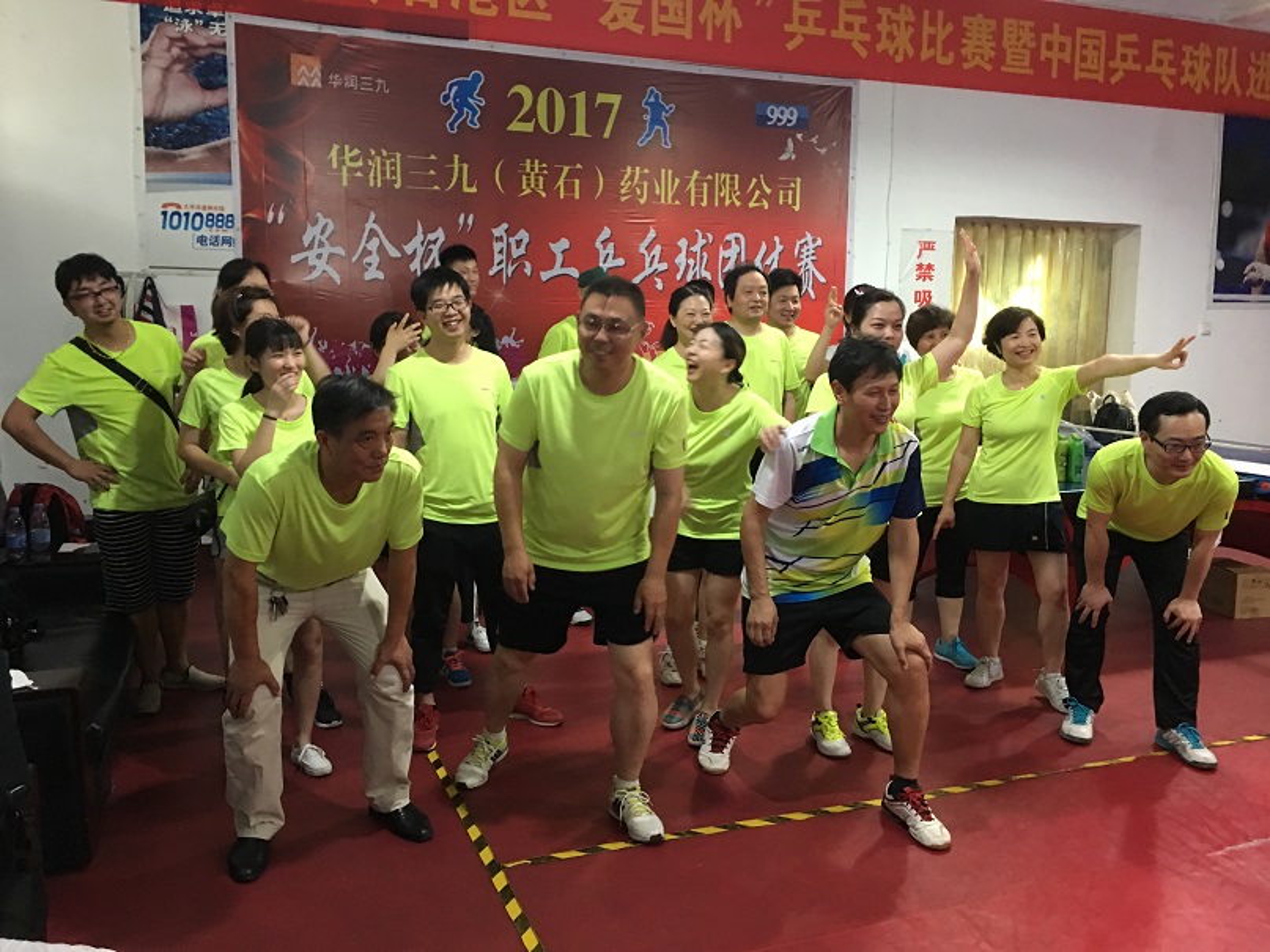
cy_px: 476
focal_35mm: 29
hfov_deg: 61.7
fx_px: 1064
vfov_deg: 48.2
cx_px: 635
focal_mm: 4.15
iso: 80
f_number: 2.2
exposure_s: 1/10
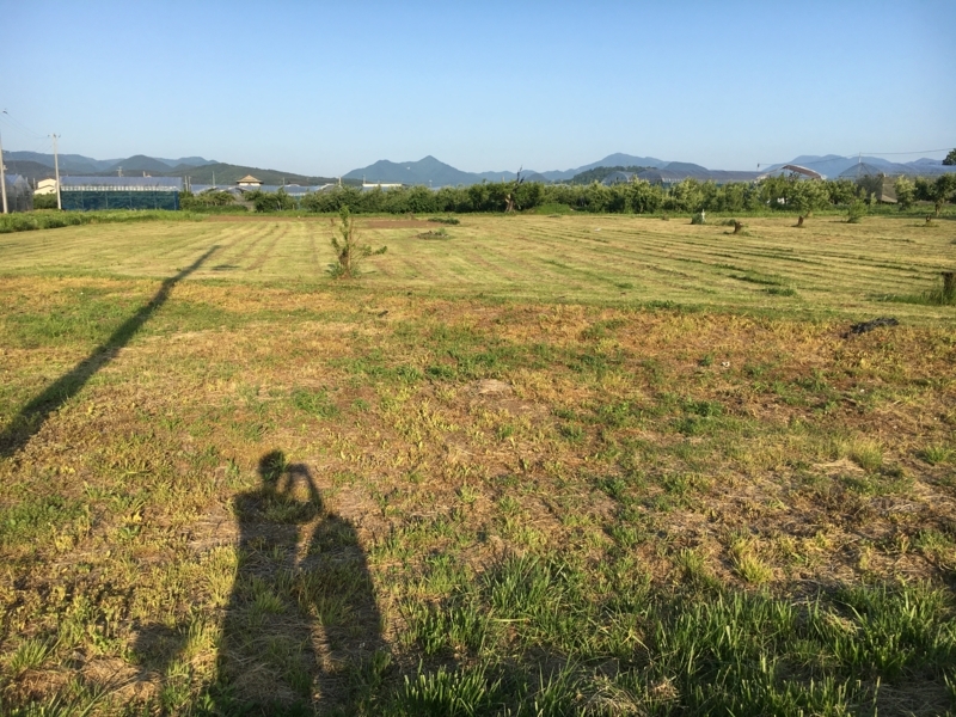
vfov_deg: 48.2
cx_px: 478
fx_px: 801
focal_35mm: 29
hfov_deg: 61.7
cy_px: 358
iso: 25
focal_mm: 4.15
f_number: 2.2
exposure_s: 1/1374
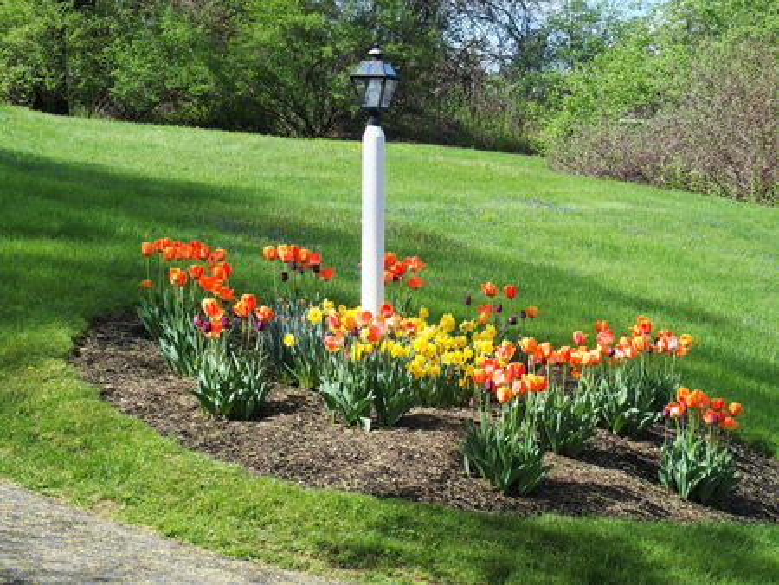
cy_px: 292
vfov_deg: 13.2
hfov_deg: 17.6
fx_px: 2522
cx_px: 390
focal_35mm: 112
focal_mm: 24
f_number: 3.5
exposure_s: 1/800
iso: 100
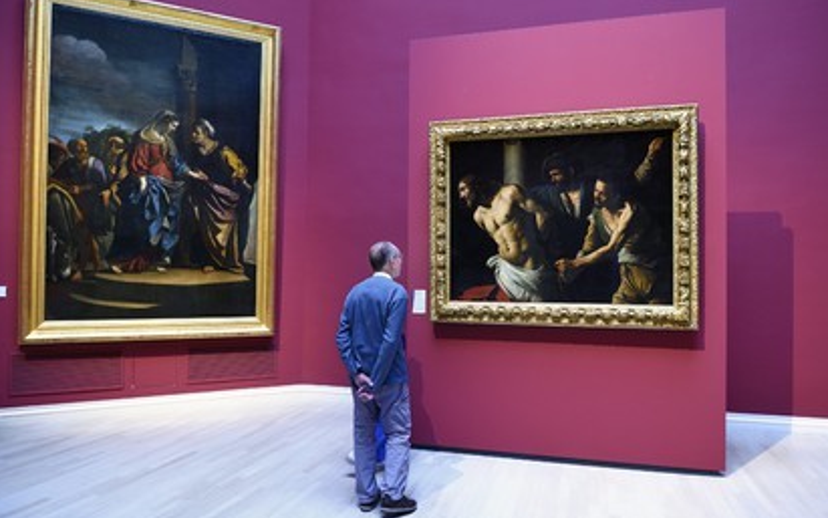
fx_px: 564
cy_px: 266
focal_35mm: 25
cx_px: 419
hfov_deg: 72.5
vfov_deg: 49.3
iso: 1600
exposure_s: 1/30
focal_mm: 24
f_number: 5
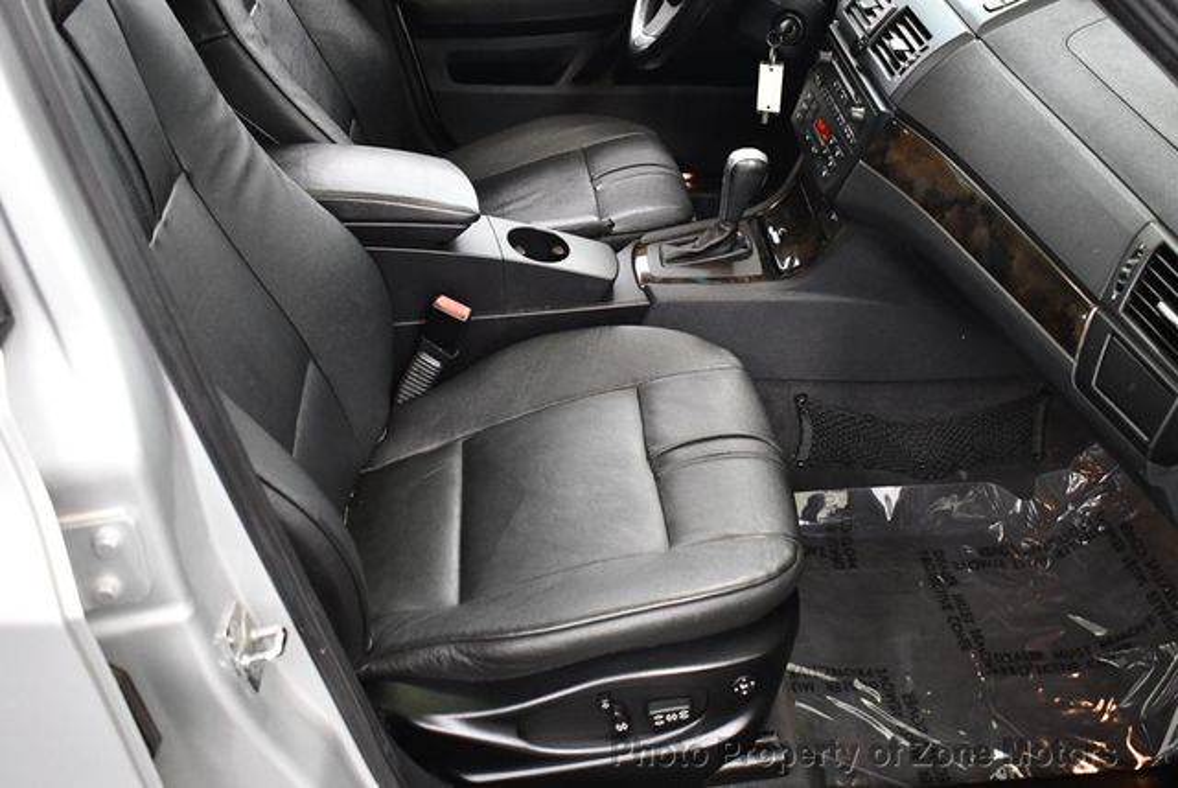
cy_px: 394
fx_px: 1179
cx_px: 589
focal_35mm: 36
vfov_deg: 36.9
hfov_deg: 53.1
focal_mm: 18
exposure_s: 1/100
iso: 3200
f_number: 3.5
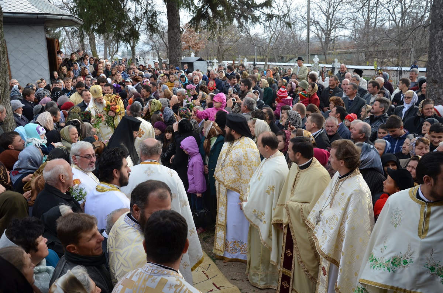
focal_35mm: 33
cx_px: 222
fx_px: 405
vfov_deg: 39.8
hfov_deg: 57.3
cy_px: 146
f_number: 5.6
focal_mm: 22
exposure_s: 1/125
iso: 200
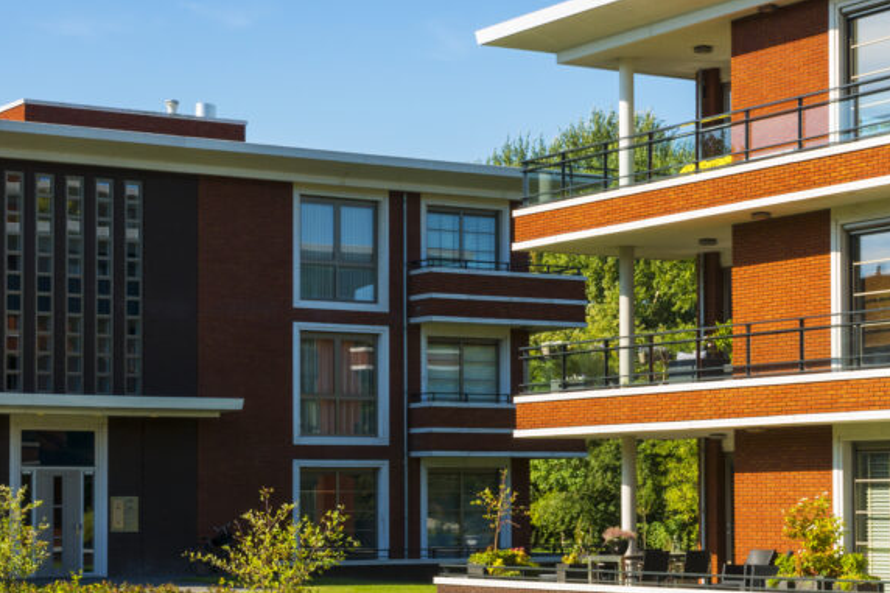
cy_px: 368
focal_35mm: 86
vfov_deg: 15.9
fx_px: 2125
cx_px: 470
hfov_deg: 23.6
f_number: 13
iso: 400
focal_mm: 48
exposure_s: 1/160
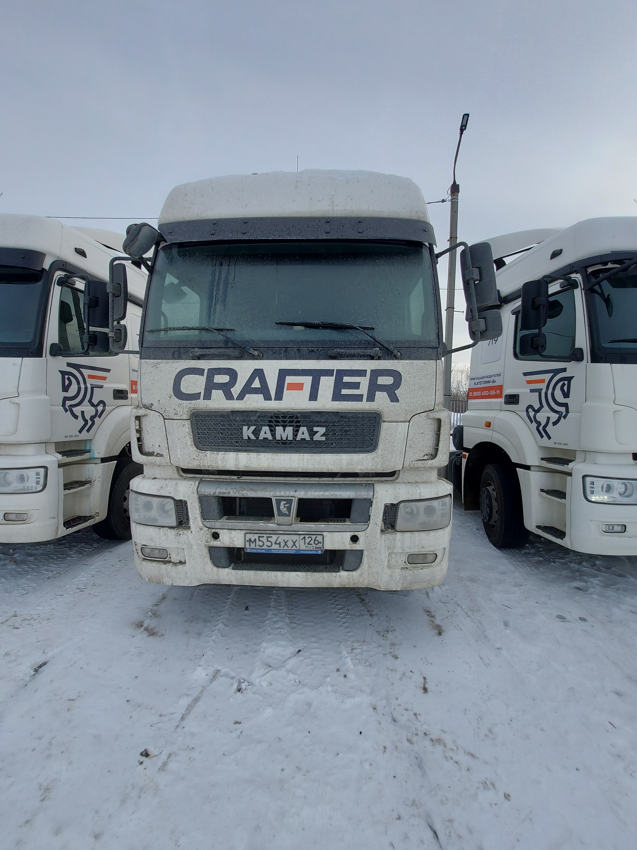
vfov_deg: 106.2
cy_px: 425
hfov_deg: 89.9
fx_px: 319
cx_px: 318
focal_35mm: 13
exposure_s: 1/967
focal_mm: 1.74
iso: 50
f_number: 2.2
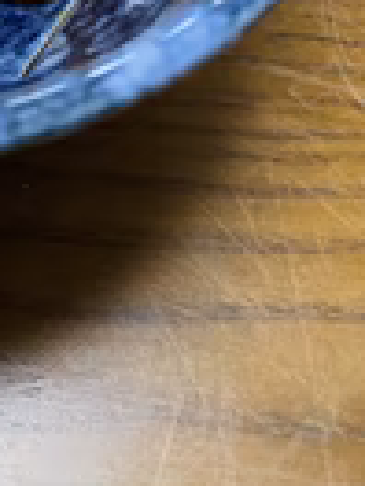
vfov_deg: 21.3
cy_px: -217
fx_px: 1111
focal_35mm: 79
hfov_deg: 17.0
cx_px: -177
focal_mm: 4.25
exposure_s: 1/60
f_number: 1.8
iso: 250
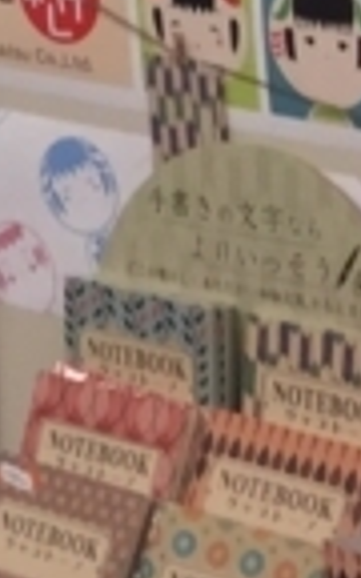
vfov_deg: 8.8
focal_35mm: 219
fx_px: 3447
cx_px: -1468
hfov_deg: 4.9
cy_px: -747
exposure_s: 1/120
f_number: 2.2
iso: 50
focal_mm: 4.15
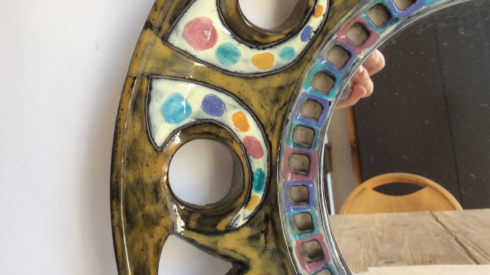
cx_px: 255
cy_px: 66
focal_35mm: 41
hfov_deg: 49.4
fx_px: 533
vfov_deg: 28.5
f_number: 2.4
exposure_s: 1/25
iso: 50
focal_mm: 3.3
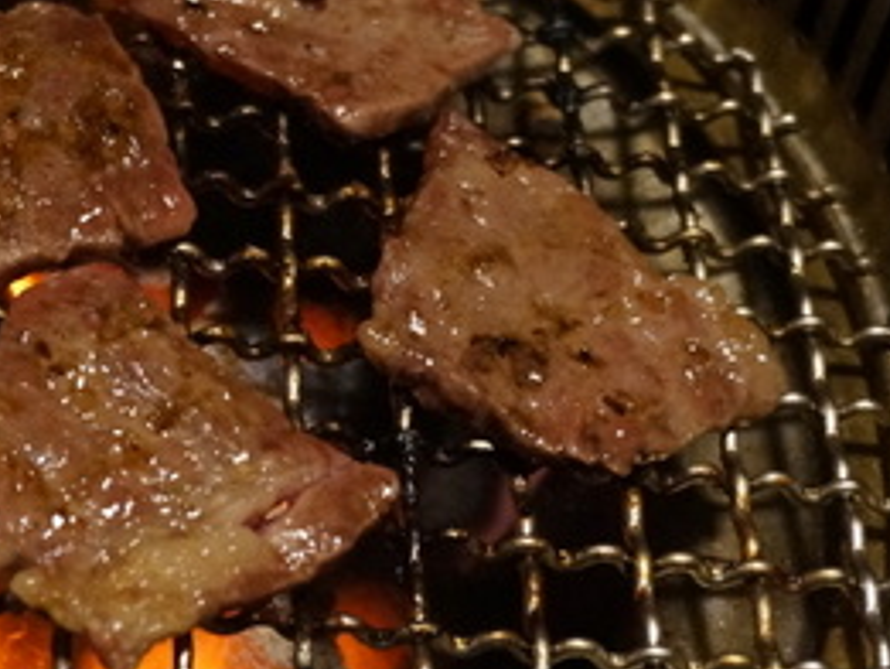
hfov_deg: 19.2
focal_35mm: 99
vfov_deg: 14.9
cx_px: -41
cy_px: 408
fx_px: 2547
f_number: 4.5
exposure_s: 1/40
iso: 3200
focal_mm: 28
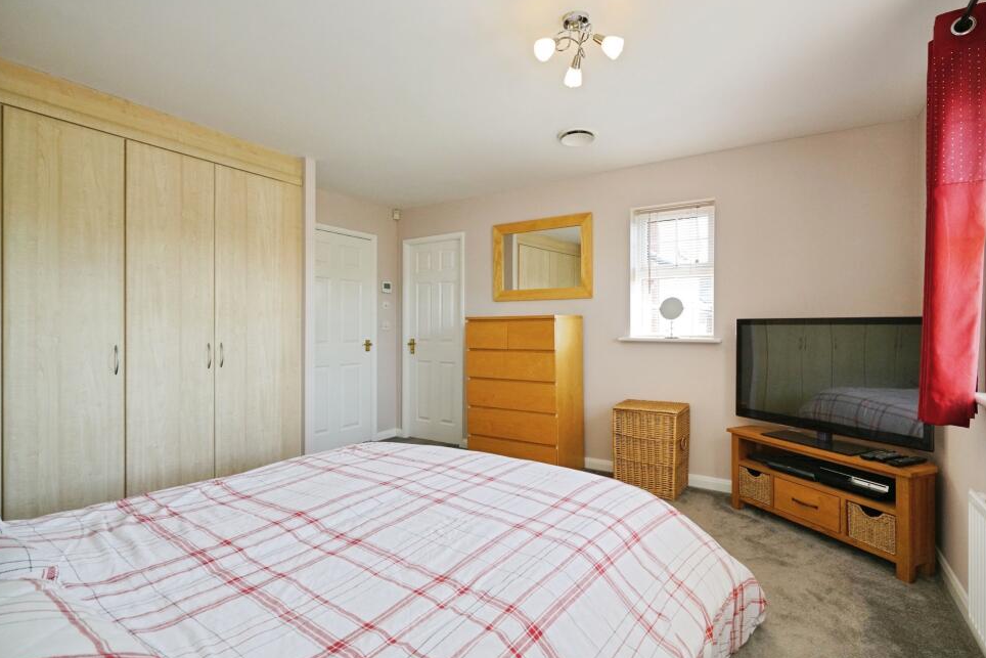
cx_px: 509
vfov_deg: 70.5
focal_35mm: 17
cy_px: 324
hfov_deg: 93.2
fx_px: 466
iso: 2000
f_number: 8
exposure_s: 1/160
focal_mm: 16
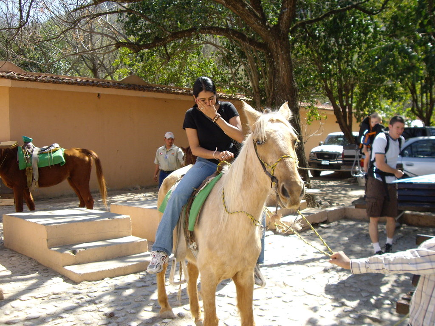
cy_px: 163
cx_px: 218
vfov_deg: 37.7
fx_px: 478
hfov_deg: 49.0
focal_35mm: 38
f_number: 2.7
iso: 100
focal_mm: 6.2
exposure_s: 1/400
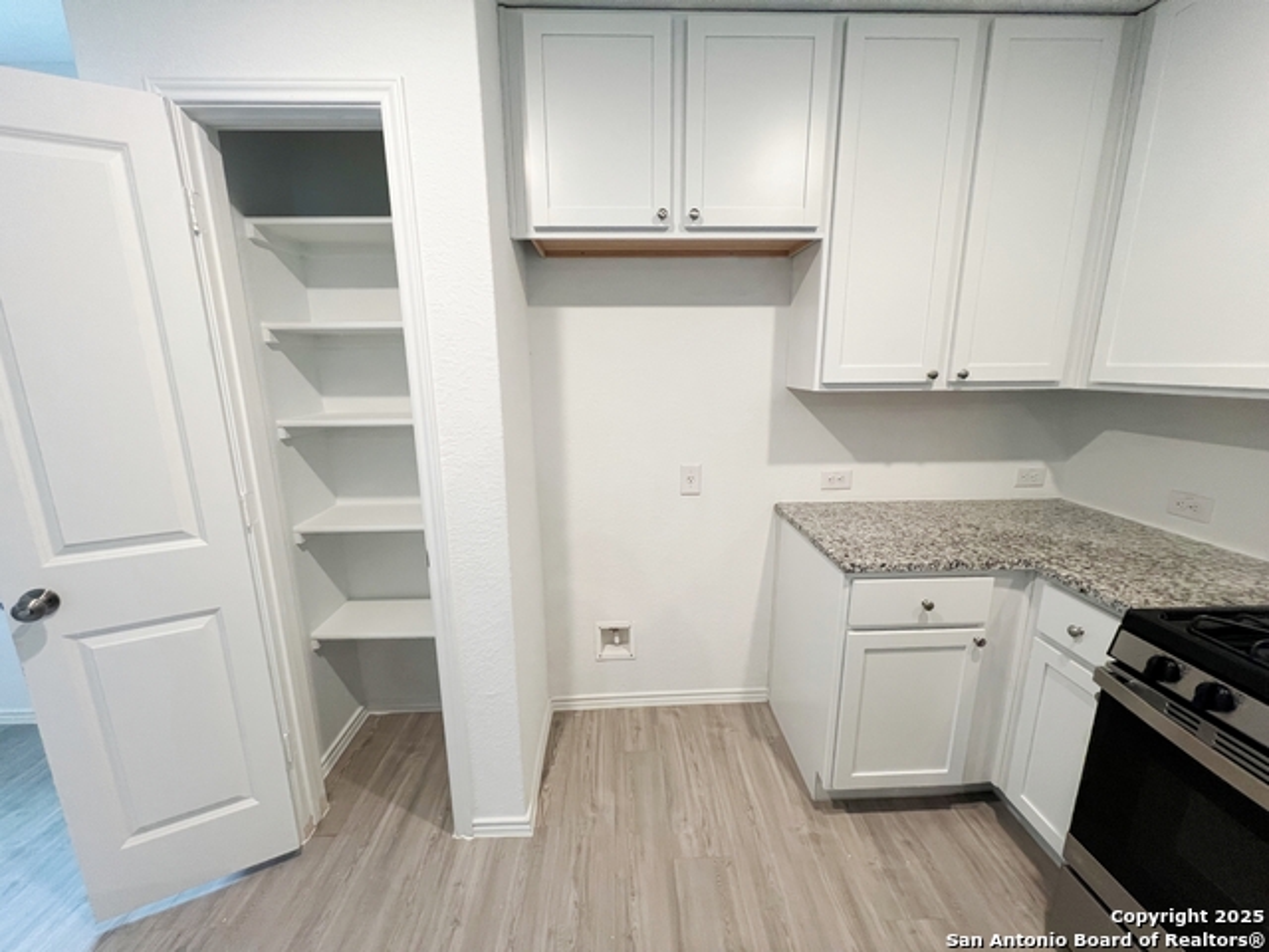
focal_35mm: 13
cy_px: 476
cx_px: 634
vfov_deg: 89.9
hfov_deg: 106.2
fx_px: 477
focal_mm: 1.57
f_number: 1.8
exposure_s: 1/120
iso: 250
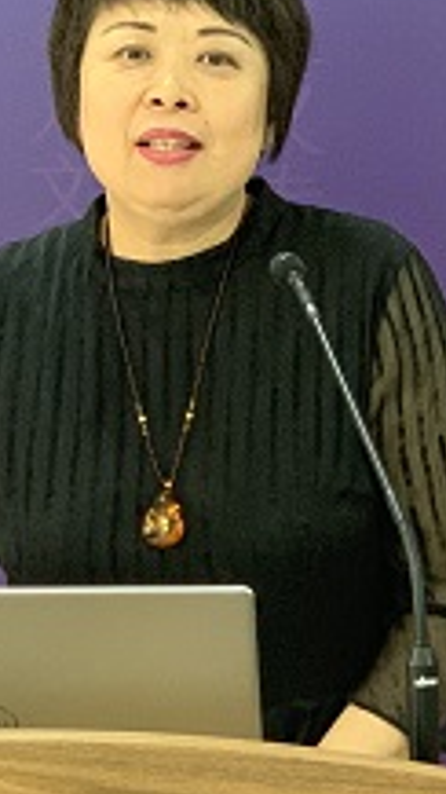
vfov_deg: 13.7
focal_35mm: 157
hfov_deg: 7.7
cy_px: 355
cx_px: 256
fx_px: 3302
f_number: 2.4
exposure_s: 1/60
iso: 320
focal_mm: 6
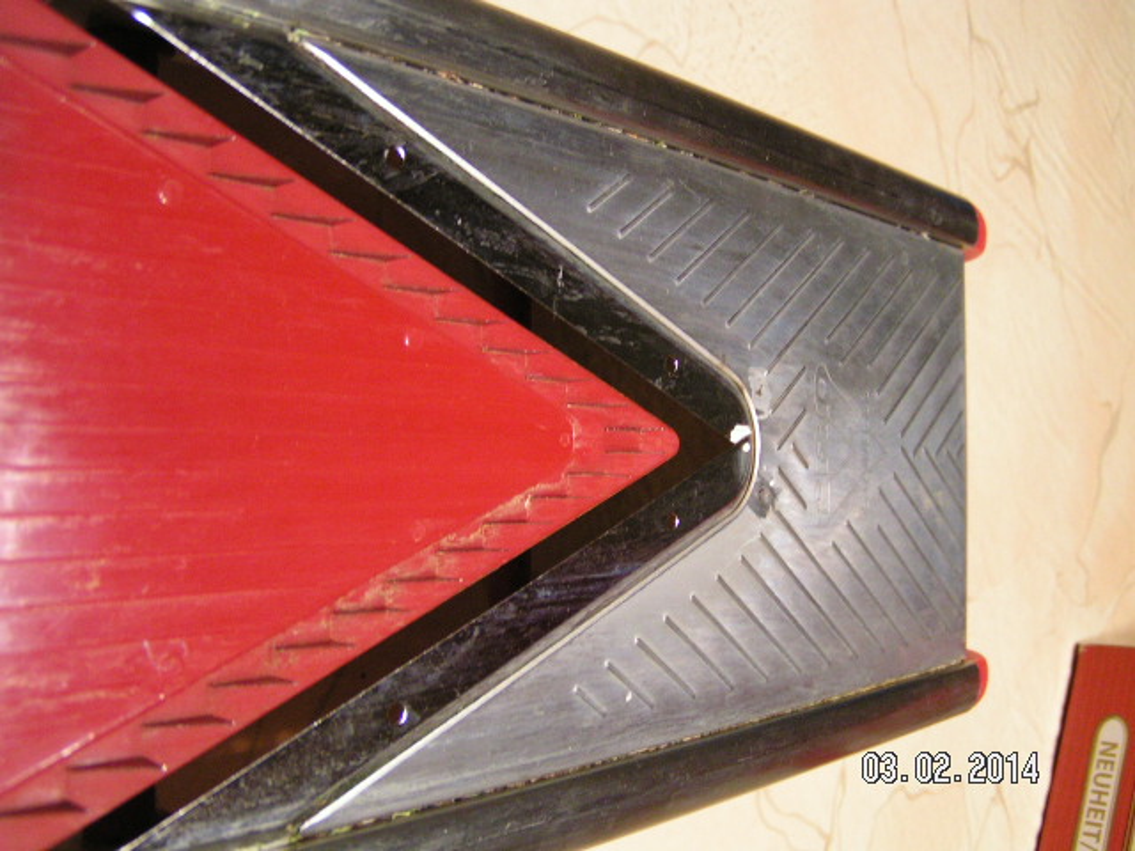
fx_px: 1246
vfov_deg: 37.7
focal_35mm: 38
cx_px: 568
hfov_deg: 49.0
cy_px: 426
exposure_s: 1/20
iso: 200
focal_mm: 5.8
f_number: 2.8
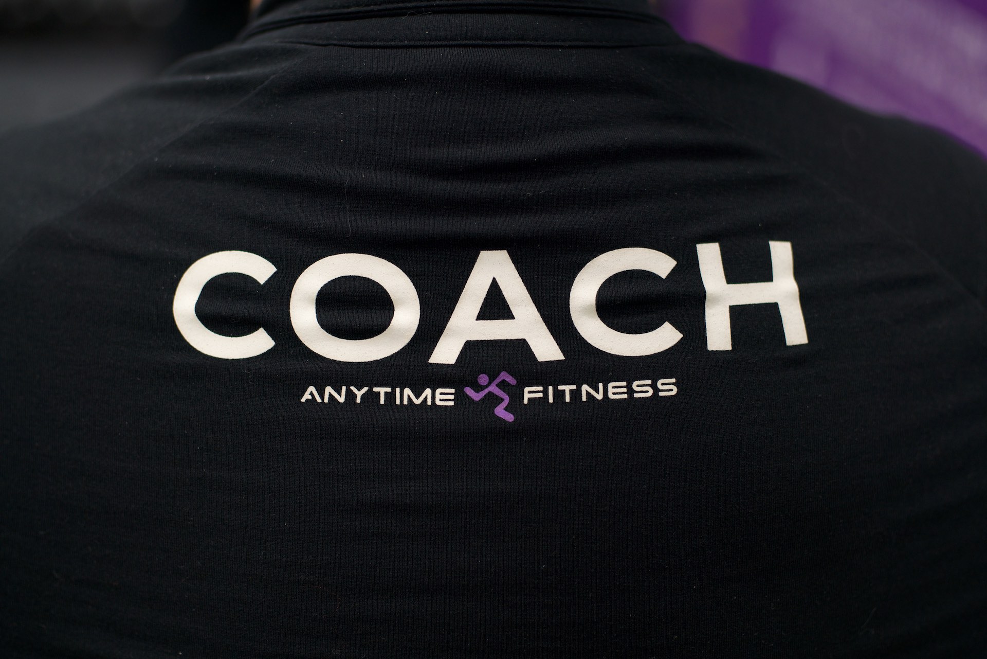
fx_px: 1371
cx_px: 494
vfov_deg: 27.0
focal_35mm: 50
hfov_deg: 39.6
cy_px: 330
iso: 800
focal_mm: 50
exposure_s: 1/160
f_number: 2.2
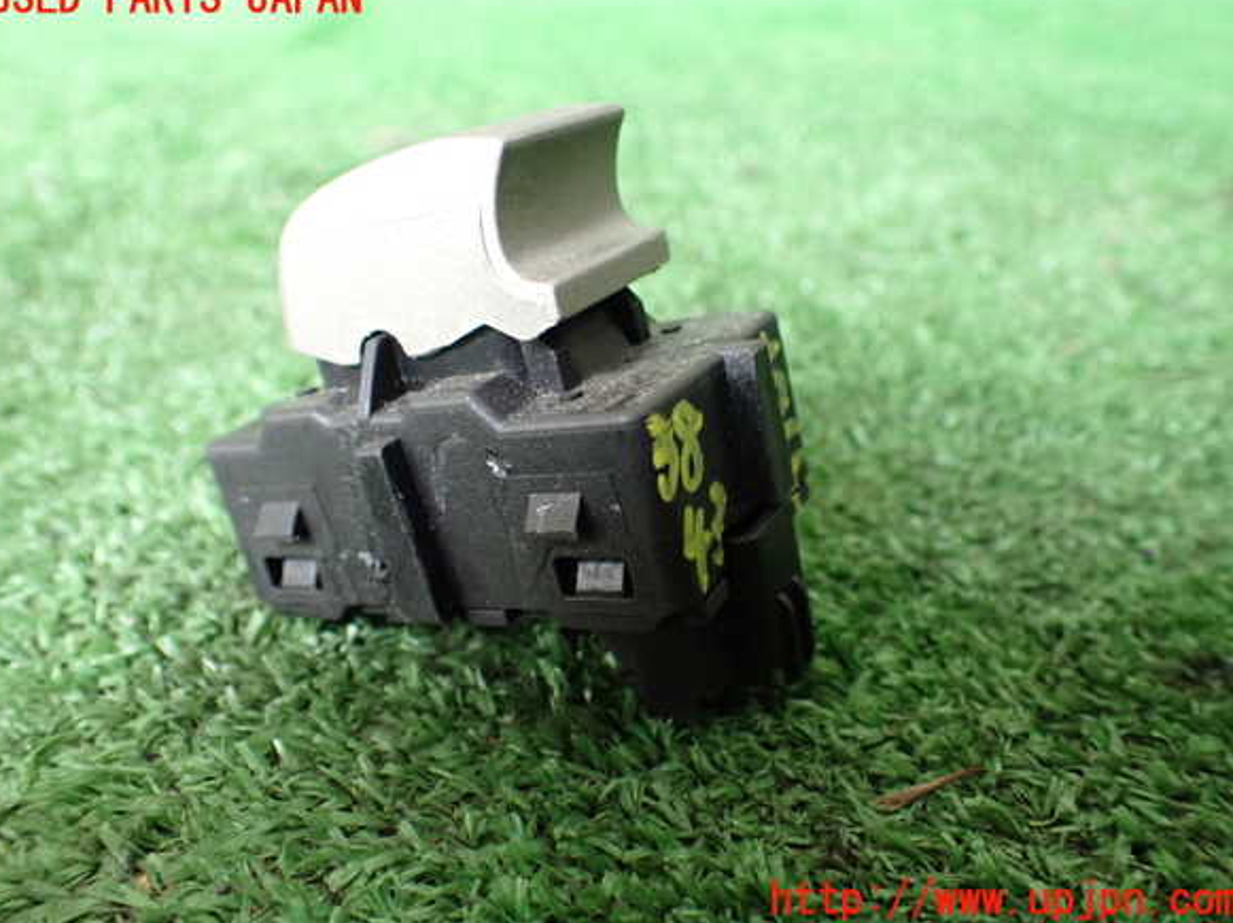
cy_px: 450
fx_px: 1104
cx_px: 613
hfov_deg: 58.4
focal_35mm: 31
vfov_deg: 45.4
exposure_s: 1/125
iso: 800
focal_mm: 5.4
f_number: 2.3
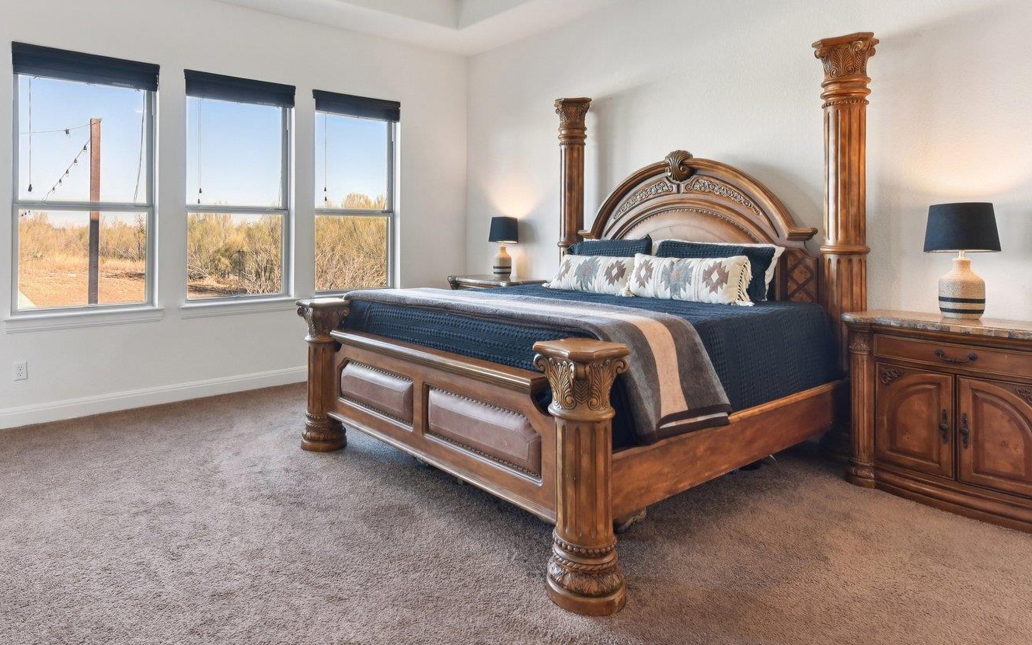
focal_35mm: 22
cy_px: 232
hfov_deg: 79.0
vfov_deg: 54.3
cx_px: 427
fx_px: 619
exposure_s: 1/30
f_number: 8
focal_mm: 14
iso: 400
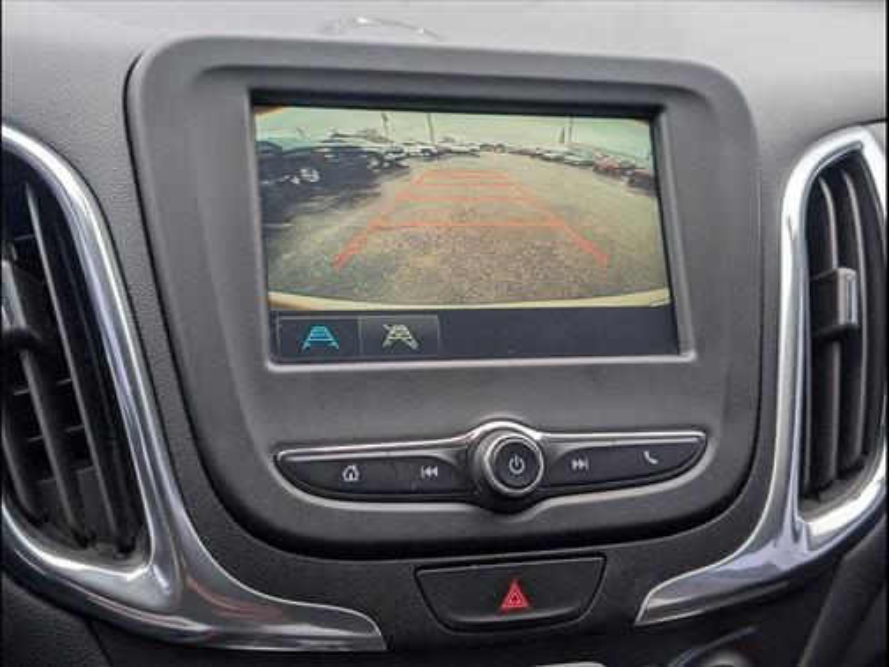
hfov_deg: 38.9
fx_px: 1258
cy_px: 334
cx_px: 444
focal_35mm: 49
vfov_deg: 29.7
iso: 67
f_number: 1.68
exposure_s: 1/357
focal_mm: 6.9
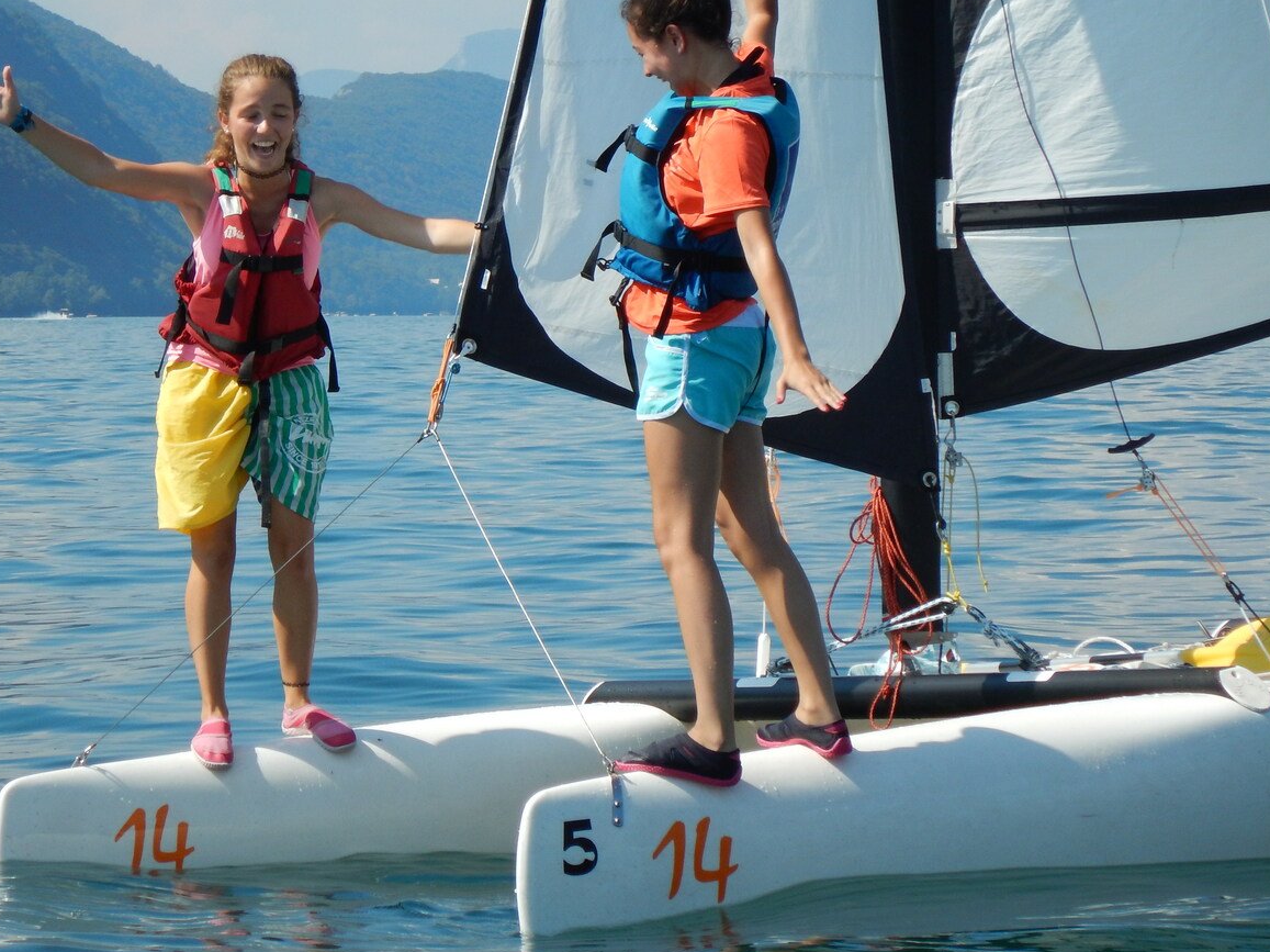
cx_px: 580
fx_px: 6088
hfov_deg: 11.9
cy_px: 325
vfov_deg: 8.9
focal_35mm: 166
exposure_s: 1/800
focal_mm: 21.5
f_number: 4.9
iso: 125
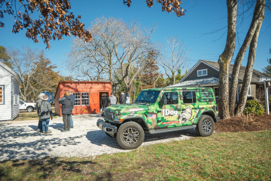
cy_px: 90
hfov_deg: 73.7
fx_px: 181
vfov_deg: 53.1
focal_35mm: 24
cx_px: 136
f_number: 3.5
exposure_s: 1/2000
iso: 140
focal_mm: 16
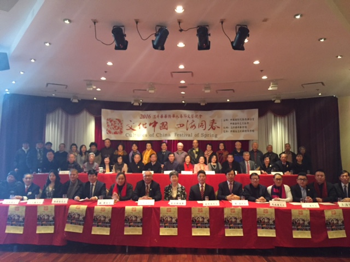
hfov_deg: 61.7
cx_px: 175
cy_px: 131
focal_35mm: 29
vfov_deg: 48.2
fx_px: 293
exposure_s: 1/30
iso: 250
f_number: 2.2
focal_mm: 4.15
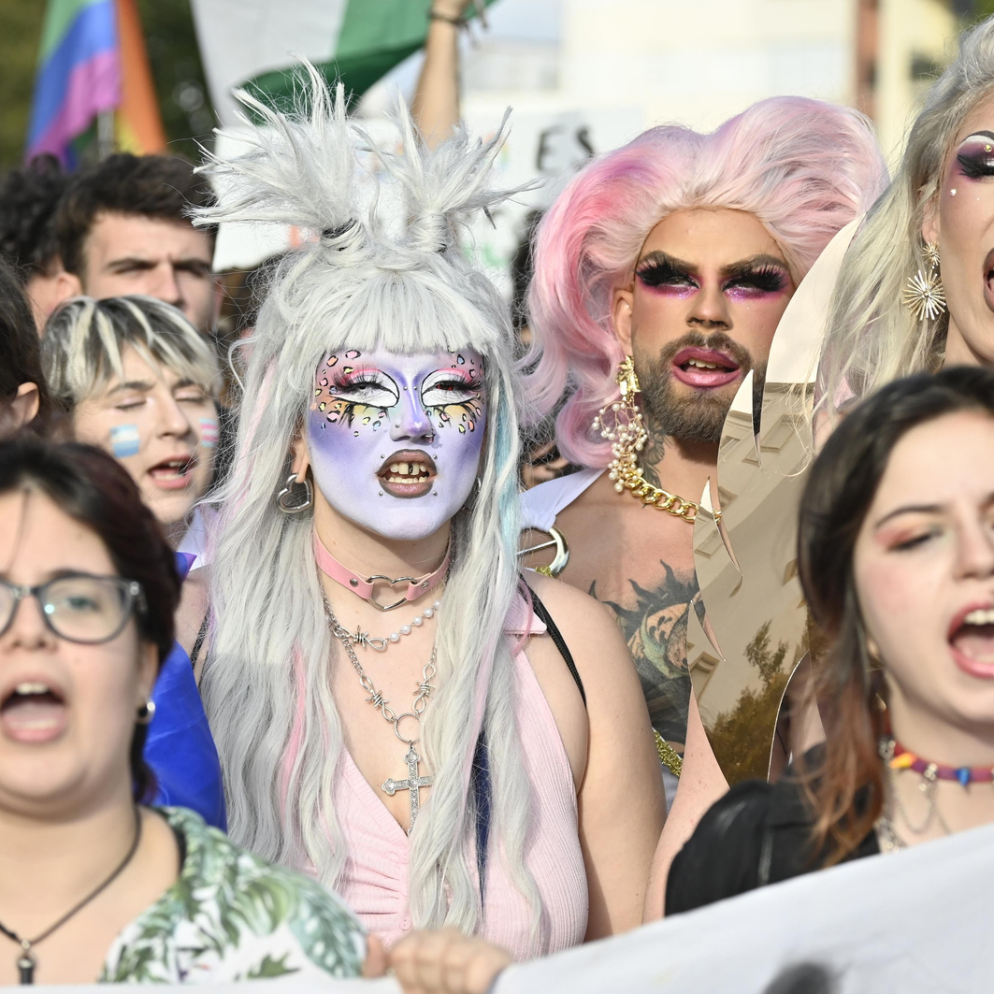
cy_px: 497
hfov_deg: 7.9
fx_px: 7168
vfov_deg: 7.9
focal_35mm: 221
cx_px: 465
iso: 160
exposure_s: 1/500
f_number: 5.6
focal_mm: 115
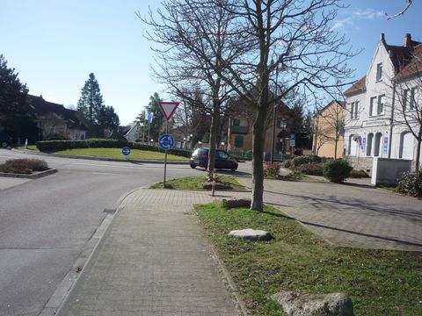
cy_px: 158
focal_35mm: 32
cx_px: 211
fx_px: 390
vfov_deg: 44.2
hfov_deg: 56.8
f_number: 5
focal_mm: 5.2
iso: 100
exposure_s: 1/400
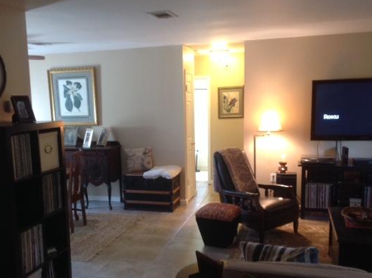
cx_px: 144
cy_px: 164
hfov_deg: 43.6
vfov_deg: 33.4
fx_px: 461
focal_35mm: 43
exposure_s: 1/15
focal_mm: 4.28
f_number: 2.4
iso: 160
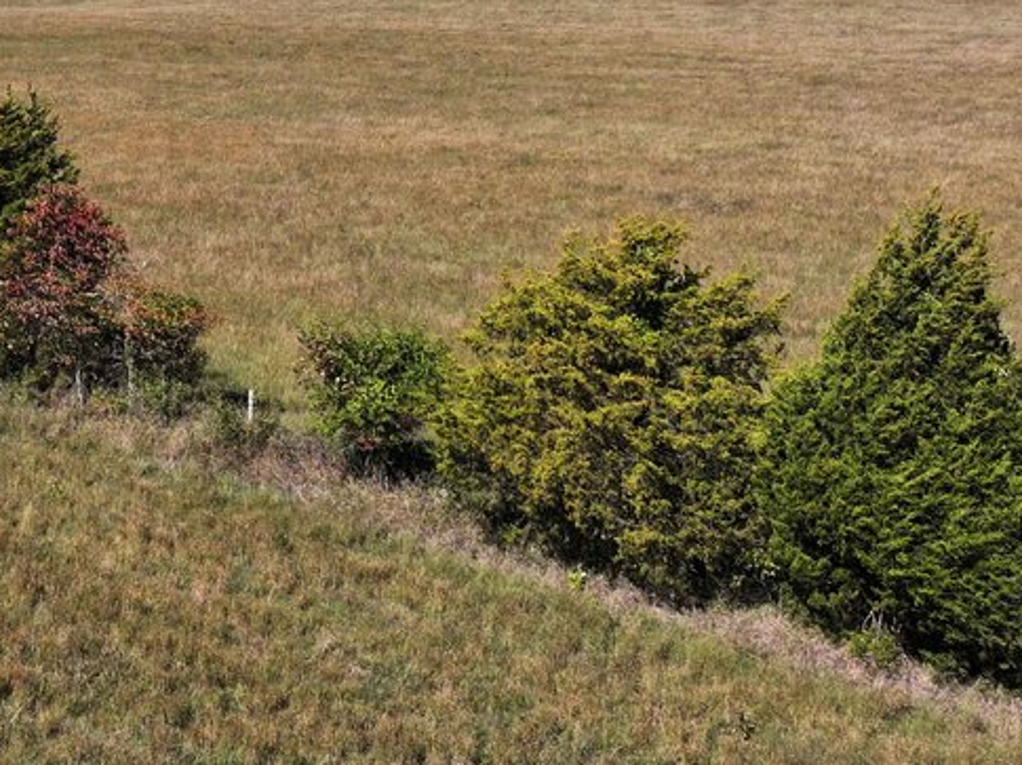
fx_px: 2213
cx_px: -50
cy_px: -123
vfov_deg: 18.7
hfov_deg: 24.6
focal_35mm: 75
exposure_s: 1/2000
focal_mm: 12.29
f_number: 2.8
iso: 110
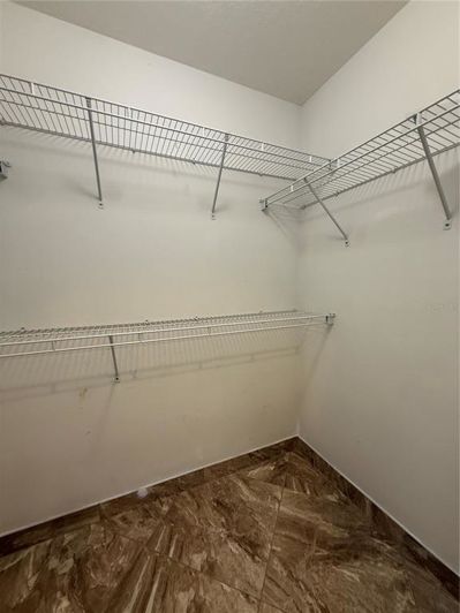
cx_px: 230
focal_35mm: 14
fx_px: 248
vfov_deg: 102.1
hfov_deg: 85.7
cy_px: 306
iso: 200
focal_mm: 2.22
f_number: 2.2
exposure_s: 1/60
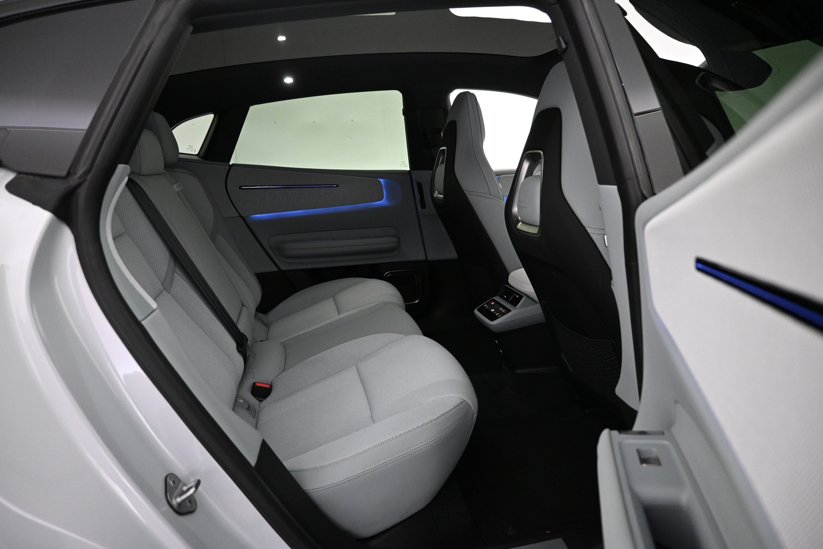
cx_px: 412
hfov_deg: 73.7
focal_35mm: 24
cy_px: 274
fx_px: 549
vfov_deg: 53.1
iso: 1600
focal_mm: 16
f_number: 3.5
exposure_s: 1/50
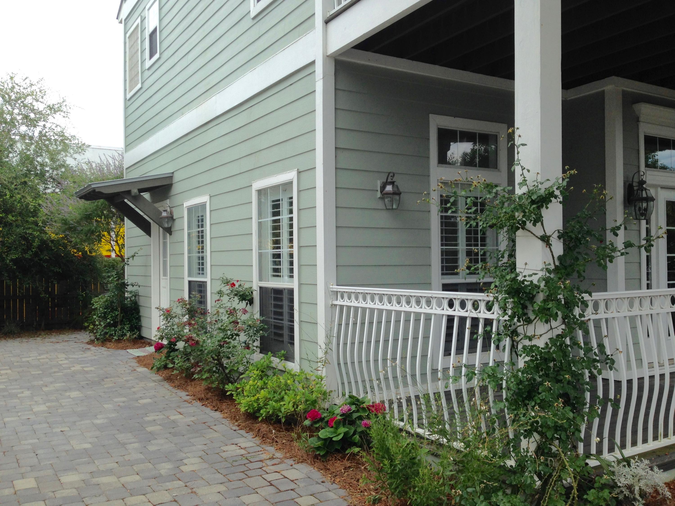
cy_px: 253
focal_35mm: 33
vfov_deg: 42.9
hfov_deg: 55.4
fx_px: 643
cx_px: 338
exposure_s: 1/786
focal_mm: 4.12
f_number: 2.4
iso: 50
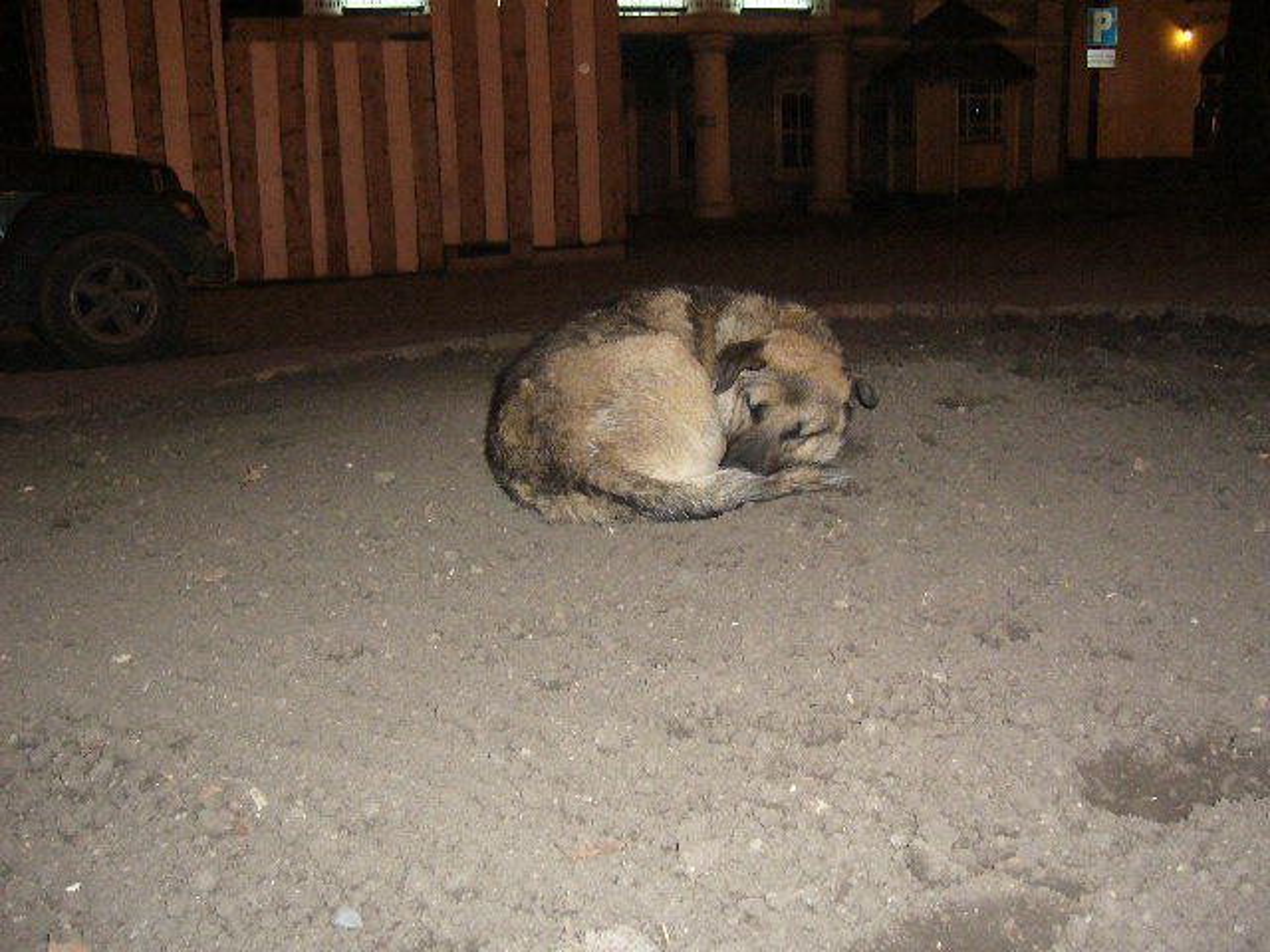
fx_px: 1284
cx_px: 635
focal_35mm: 35
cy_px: 476
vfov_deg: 40.7
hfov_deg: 52.6
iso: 250
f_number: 2.8
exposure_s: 1/30
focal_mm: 5.8
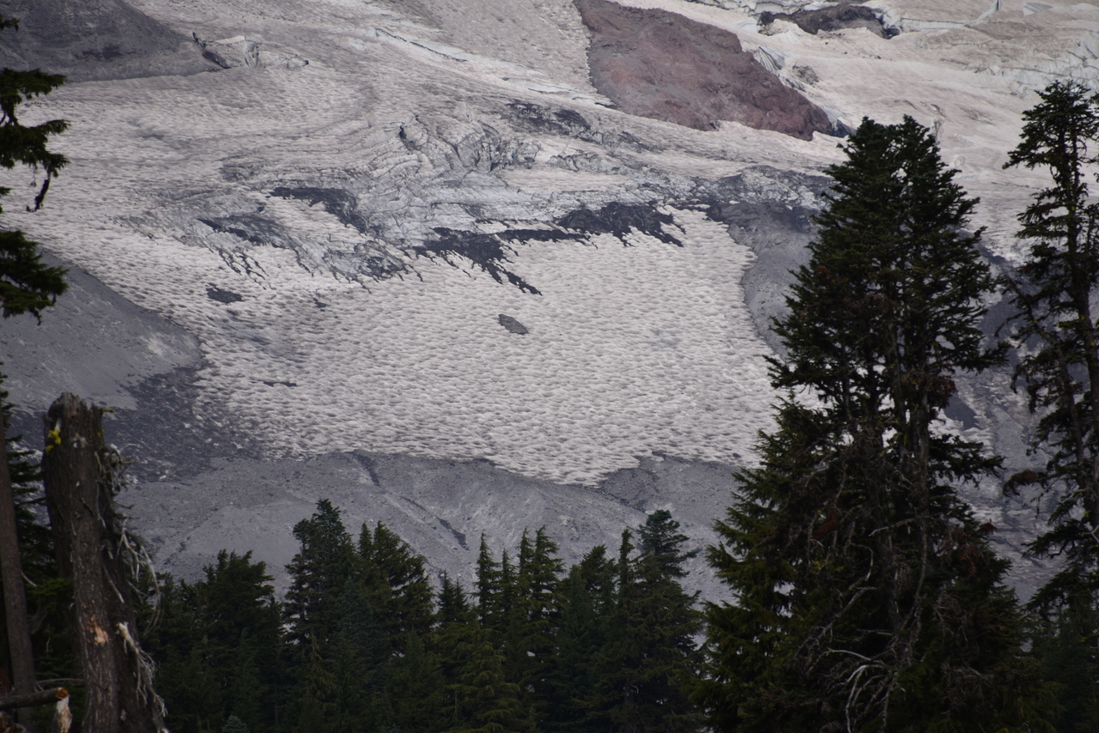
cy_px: 366
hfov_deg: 6.9
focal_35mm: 300
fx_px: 9160
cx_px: 550
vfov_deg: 4.6
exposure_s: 1/640
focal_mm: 300
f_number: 7.1
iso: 100
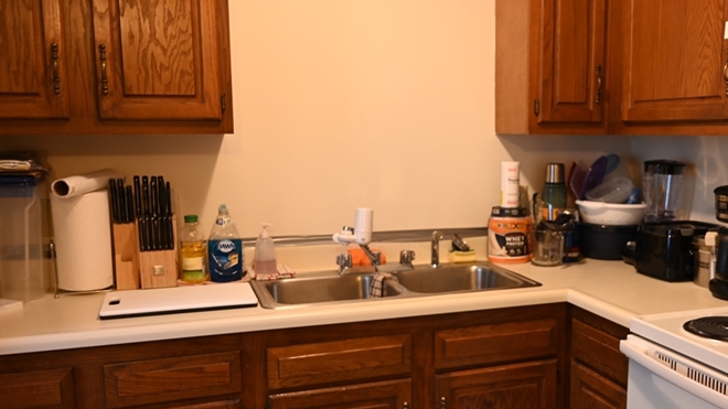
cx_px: 479
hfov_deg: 50.8
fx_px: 753
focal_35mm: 39
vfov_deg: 30.4
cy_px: 240
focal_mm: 24
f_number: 4
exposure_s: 1/8
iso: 400
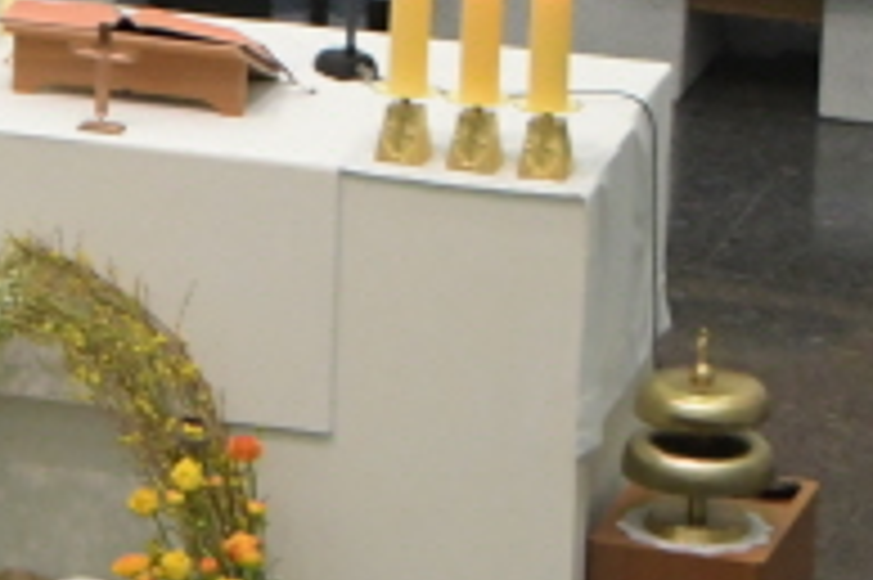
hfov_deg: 5.6
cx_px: -392
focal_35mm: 364
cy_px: -294
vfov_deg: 3.8
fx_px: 8819
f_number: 8
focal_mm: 46
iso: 2500
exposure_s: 1/80
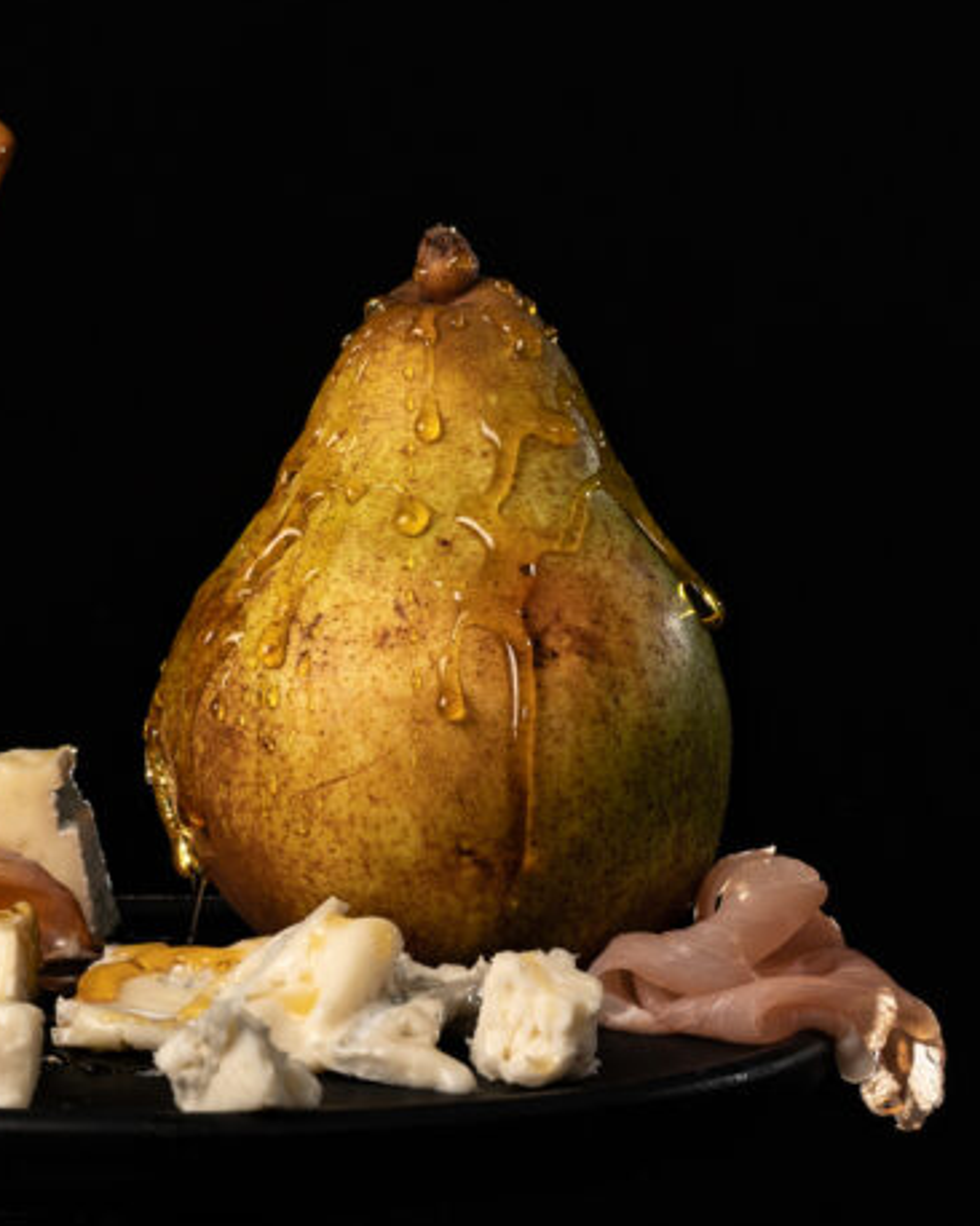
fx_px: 2975
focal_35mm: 82
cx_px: 70
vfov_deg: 23.3
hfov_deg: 18.4
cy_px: 566
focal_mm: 50
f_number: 9
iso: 100
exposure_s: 1/200
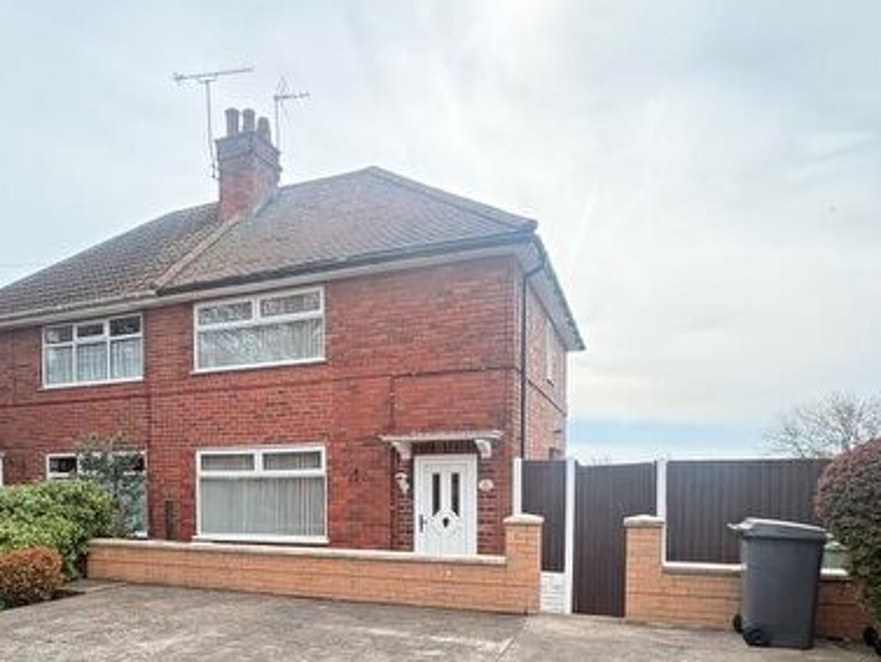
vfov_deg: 50.3
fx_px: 662
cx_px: 346
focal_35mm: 26
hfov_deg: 66.5
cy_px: 518
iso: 64
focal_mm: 2.22
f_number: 2.2
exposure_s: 1/804
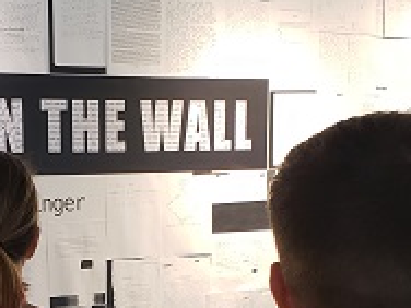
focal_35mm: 97
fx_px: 1152
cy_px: 320
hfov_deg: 20.1
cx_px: 109
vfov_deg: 14.9
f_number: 2.4
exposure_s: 1/60
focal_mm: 4.3
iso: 320
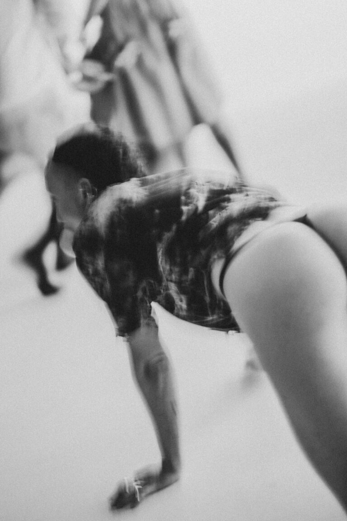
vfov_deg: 24.2
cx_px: 174
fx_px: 1214
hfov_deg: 16.3
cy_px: 260
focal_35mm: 84
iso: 400
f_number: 1.2
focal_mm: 56
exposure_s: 1/8
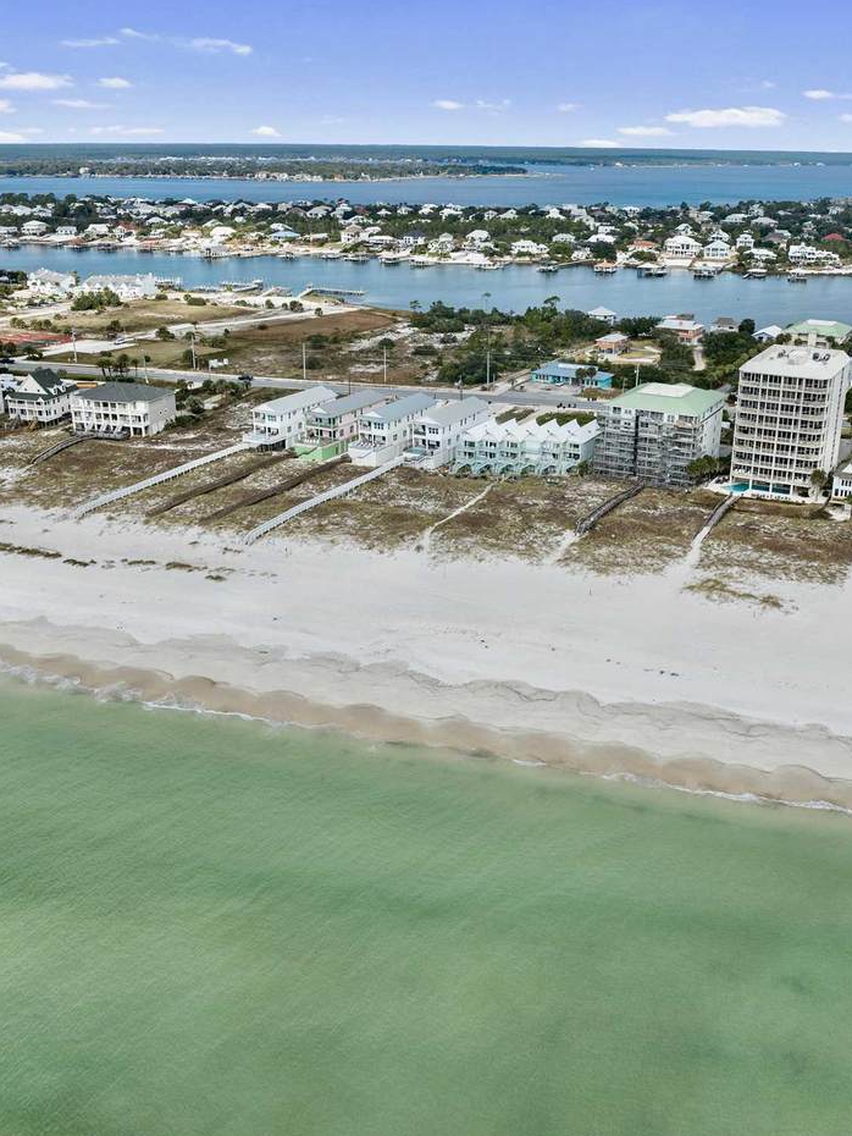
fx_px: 1082
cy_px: 563
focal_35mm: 33
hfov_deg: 42.9
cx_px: 468
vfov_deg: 55.3
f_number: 2.8
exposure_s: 1/1600
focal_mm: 12.29
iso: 100
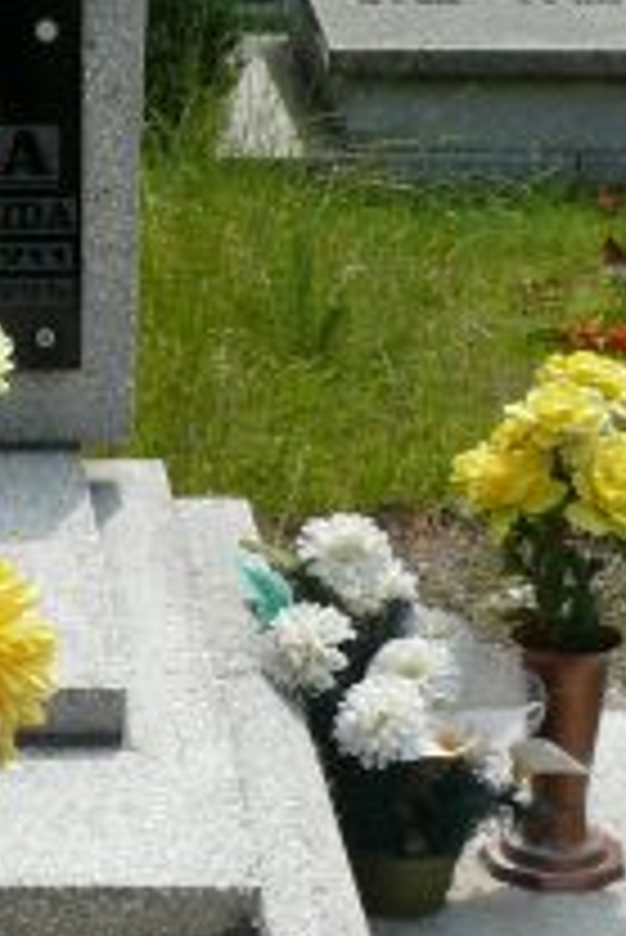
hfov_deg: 12.0
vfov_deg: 17.9
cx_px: -122
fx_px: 2916
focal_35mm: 112
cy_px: 855
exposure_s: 1/320
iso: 100
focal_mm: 7.4
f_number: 5.6
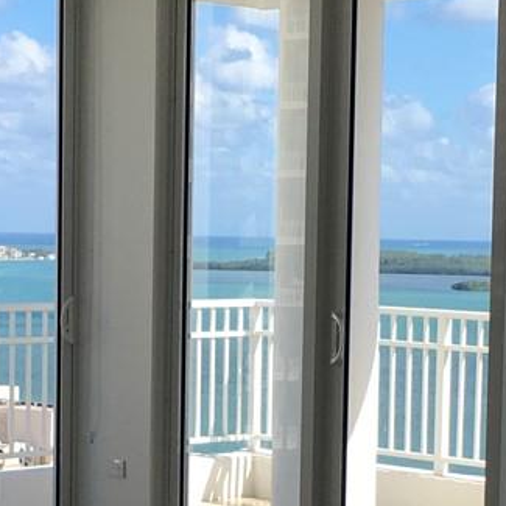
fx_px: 2084
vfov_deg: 13.8
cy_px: 394
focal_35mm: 126
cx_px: 193
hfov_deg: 13.8
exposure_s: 1/432
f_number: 2.2
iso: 25
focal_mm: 4.15
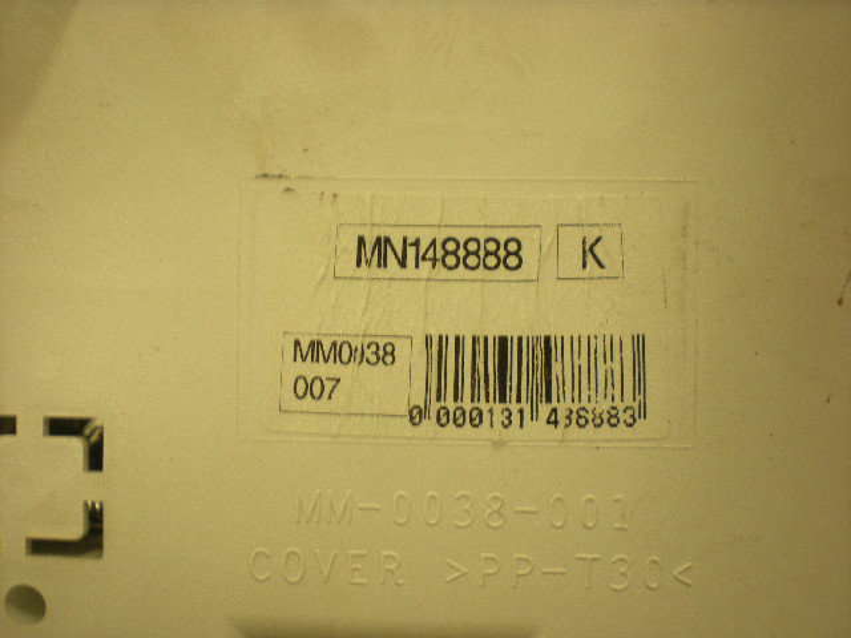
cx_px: 426
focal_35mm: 38
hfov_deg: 49.0
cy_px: 319
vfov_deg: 37.7
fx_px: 934
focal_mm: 6.3
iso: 151
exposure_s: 1/44.6
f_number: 3.1
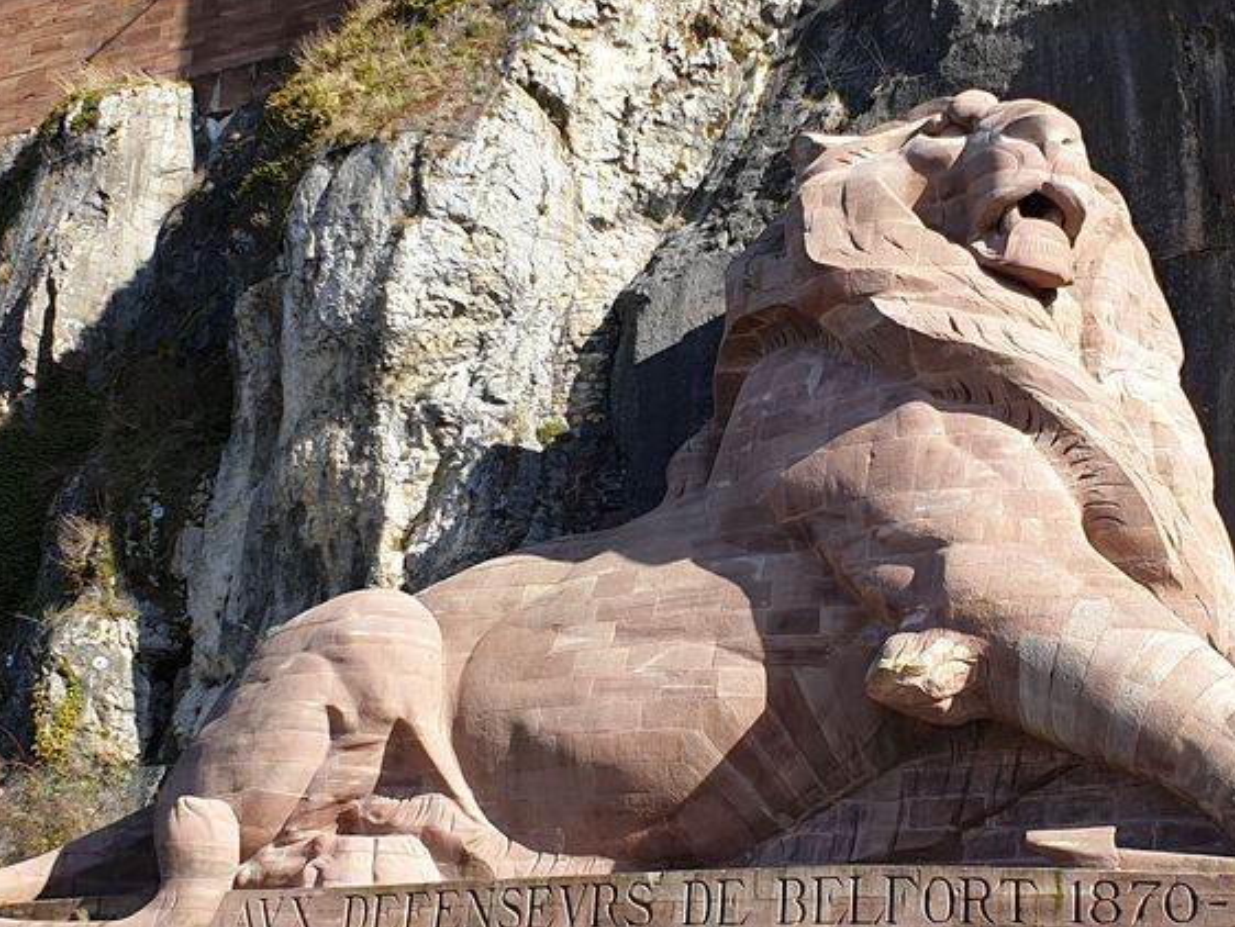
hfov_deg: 49.9
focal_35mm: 37
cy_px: 461
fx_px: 1321
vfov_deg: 38.7
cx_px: 721
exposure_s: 1/825
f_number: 2.4
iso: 50
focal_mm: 4.3
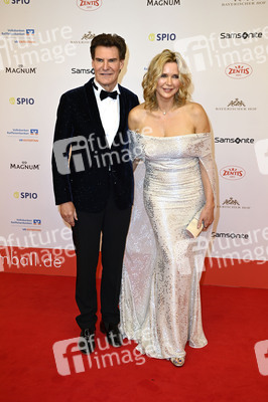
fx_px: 447
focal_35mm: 40
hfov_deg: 33.3
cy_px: 201
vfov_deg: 48.5
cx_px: 134
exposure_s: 1/200
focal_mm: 40
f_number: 7.1
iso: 640
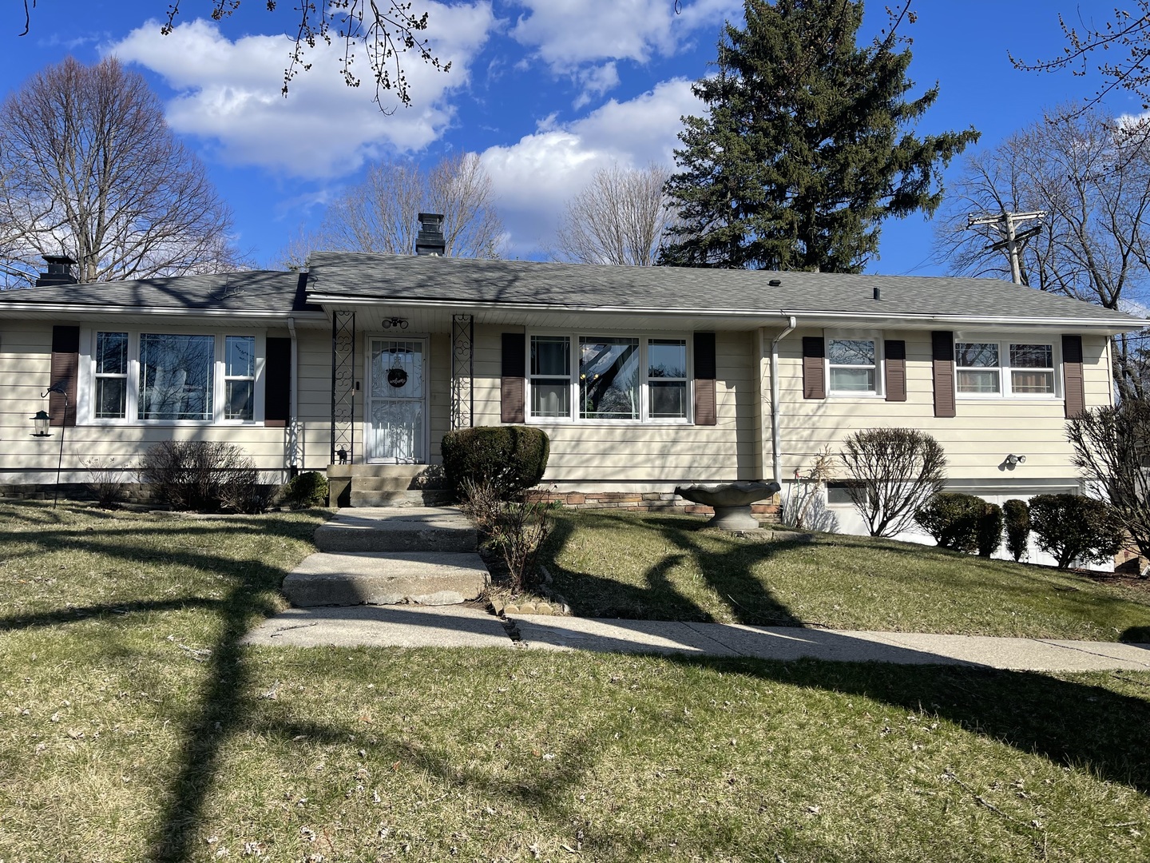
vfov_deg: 54.9
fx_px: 831
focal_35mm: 25
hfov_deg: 69.4
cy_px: 432
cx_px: 575
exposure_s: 1/3448
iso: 32
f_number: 1.6
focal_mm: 5.1
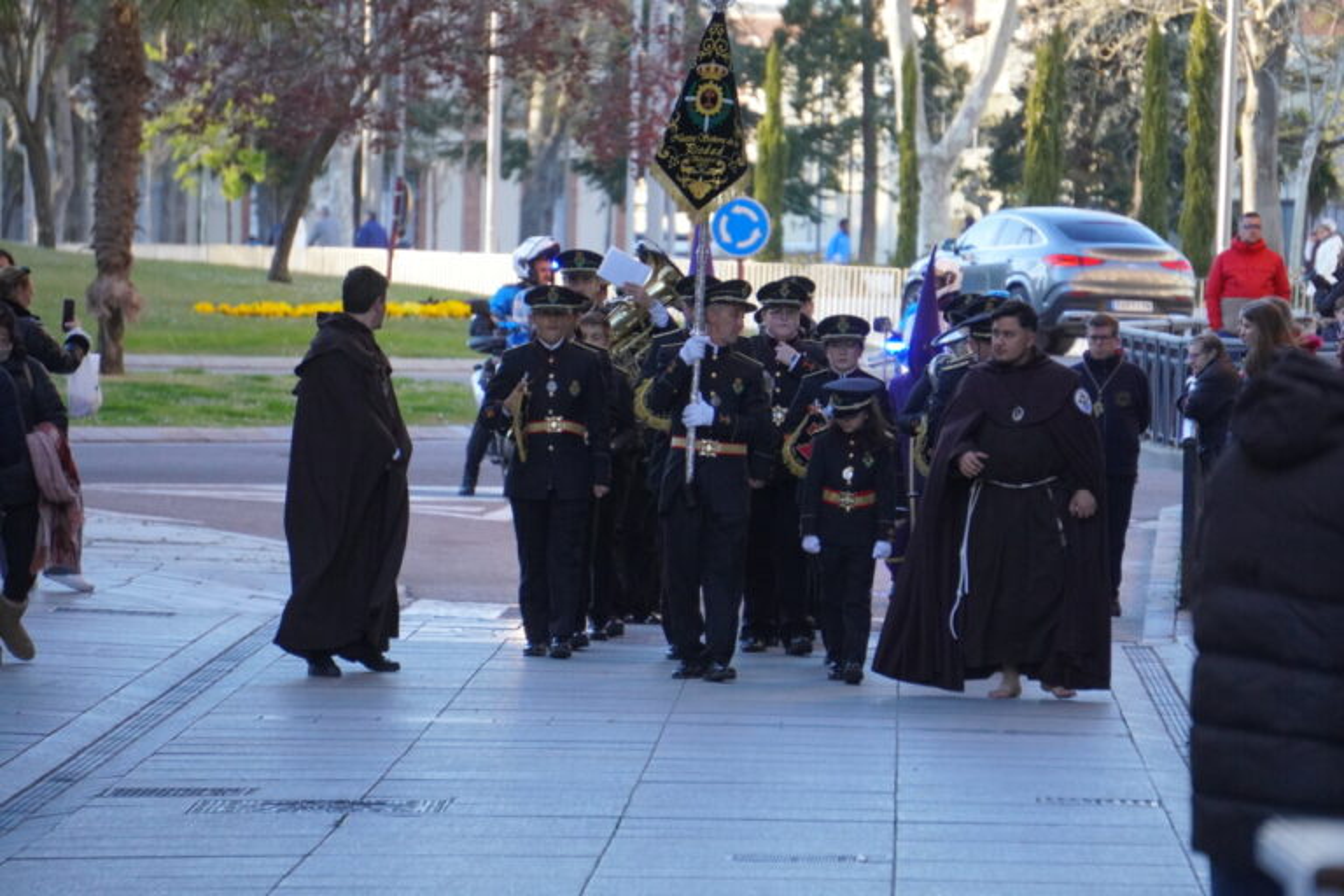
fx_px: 11759
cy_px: 448
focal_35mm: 315
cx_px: 672
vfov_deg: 4.4
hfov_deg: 6.5
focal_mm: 210
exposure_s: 1/400
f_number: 6.3
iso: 2000
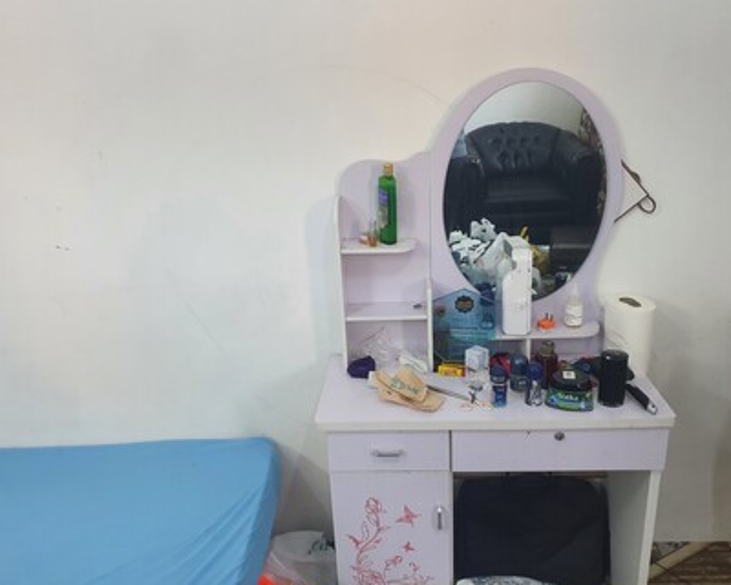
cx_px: 372
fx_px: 627
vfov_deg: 50.0
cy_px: 303
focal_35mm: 29
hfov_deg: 60.4
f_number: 1.5
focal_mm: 4.32
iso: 320
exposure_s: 1/50
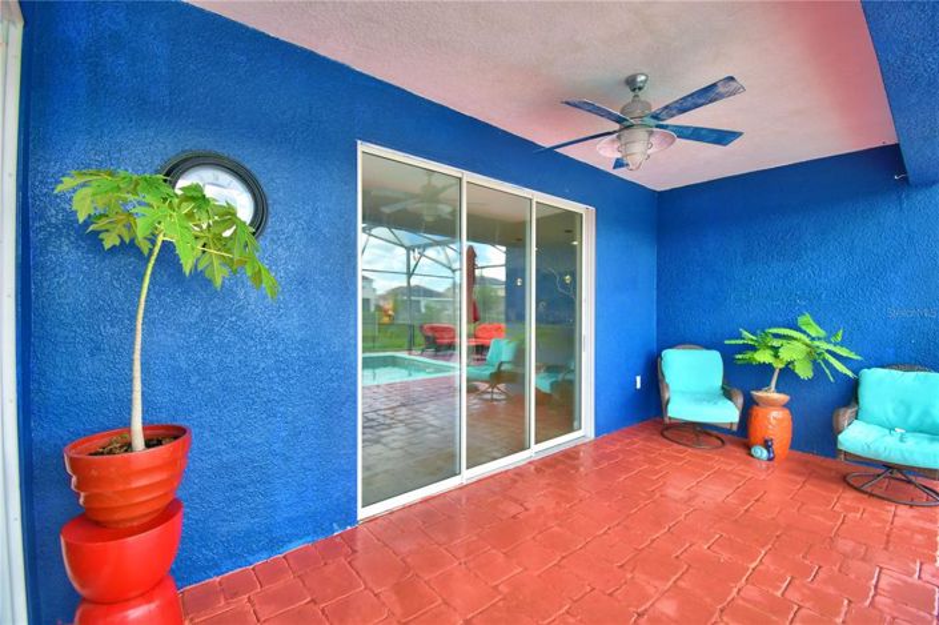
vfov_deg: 77.2
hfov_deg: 100.4
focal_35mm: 15
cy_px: 312
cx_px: 470
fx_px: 391
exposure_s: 1/100
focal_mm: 10
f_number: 4.5
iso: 400
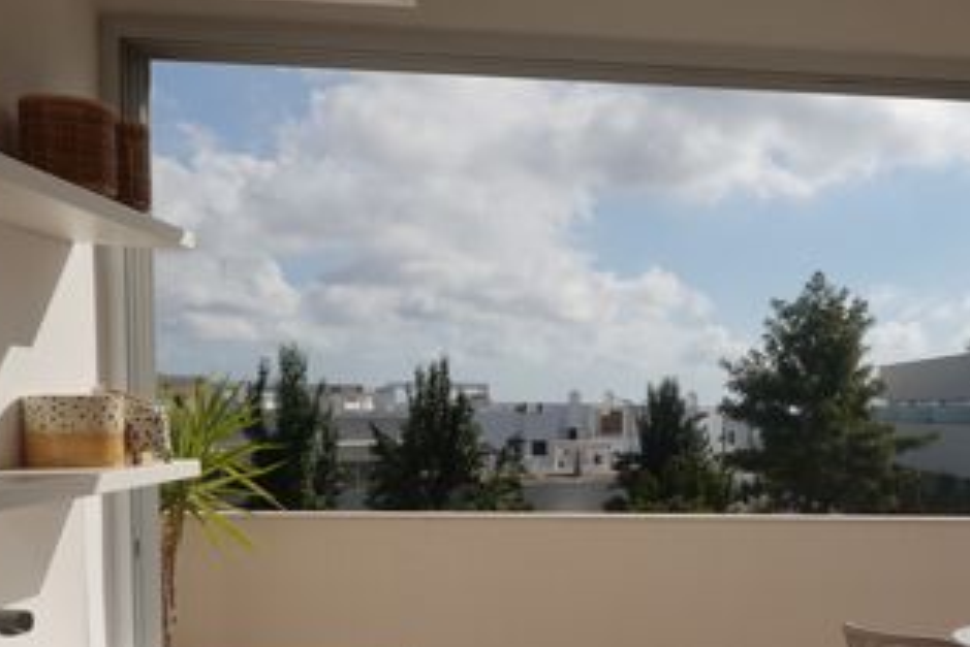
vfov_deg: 24.5
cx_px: 798
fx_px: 1456
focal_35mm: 54
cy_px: 554
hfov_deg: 35.5
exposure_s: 1/1000
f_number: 5.6
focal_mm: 9
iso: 125
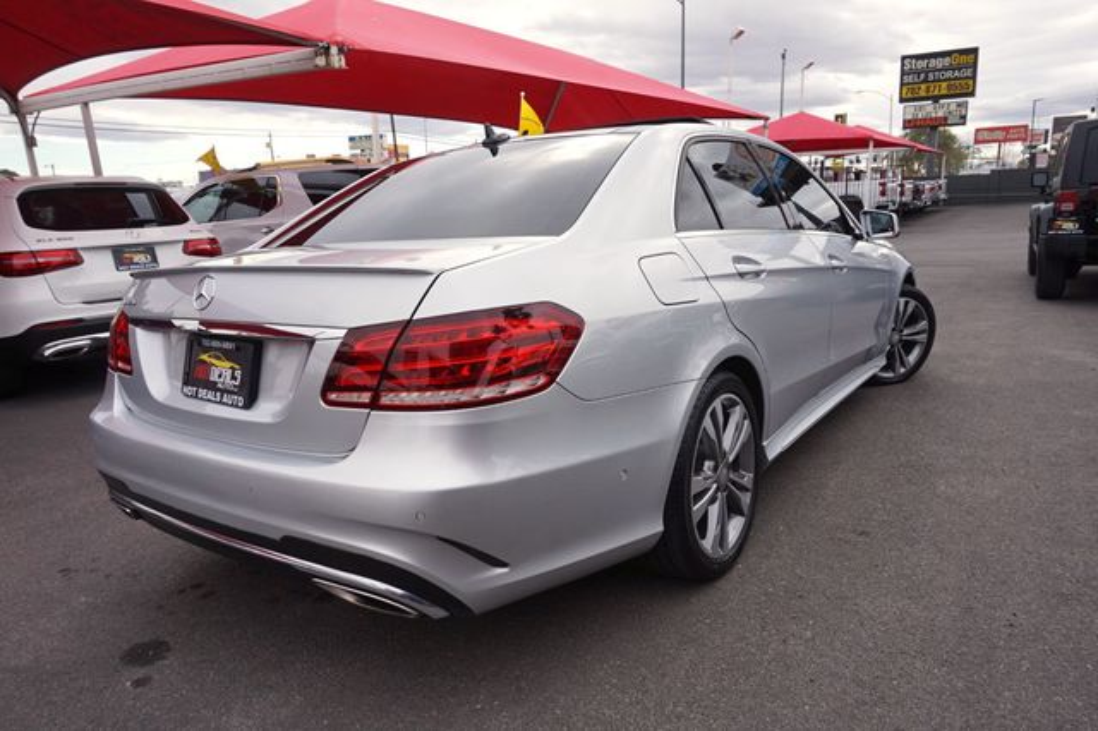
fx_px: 732
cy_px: 366
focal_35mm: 24
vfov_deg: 53.1
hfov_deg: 73.8
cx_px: 549
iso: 100
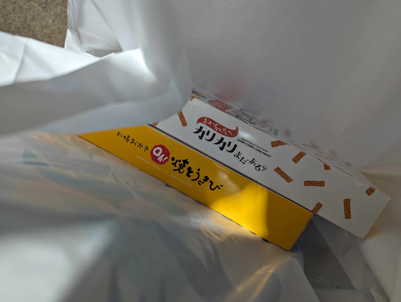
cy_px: 151
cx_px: 200
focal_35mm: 24
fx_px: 278
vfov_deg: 56.9
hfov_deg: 71.5
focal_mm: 6.81
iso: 47
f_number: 1.85
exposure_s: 1/120
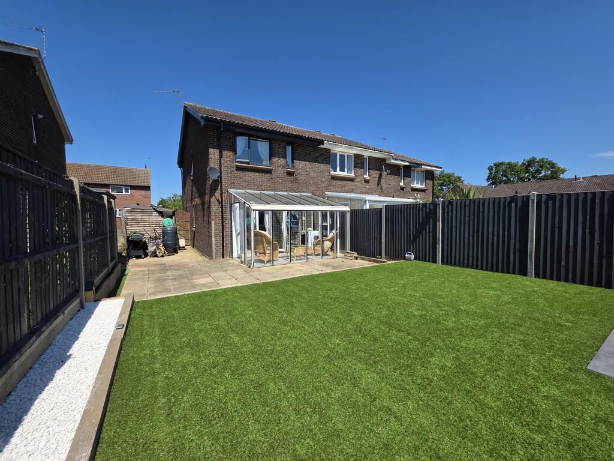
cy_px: 230
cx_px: 307
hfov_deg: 106.2
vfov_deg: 89.9
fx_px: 231
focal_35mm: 13
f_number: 1.9
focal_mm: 2.2
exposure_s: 1/2234
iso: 40
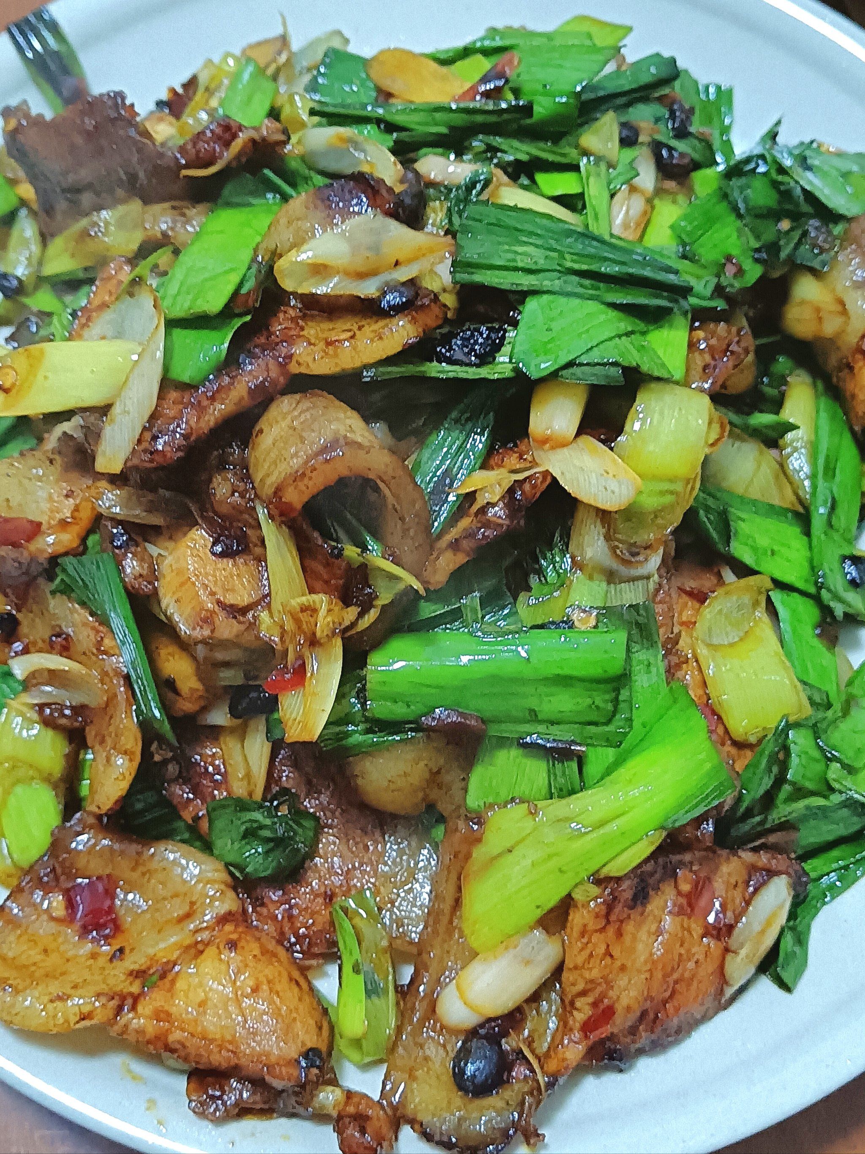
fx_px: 1533
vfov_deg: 41.2
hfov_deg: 31.5
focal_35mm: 46
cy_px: 577
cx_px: 432
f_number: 1.8
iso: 1643
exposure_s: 1/20
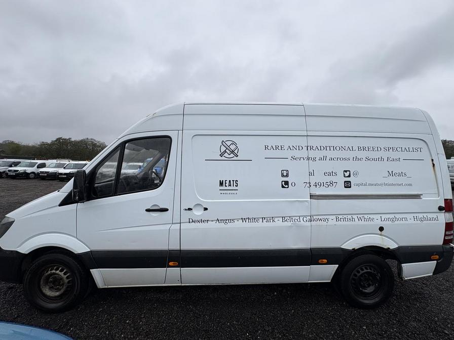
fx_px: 184
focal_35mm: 14
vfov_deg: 85.7
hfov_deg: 102.1
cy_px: 170
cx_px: 227
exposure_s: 1/804
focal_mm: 2.22
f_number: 2.2
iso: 40
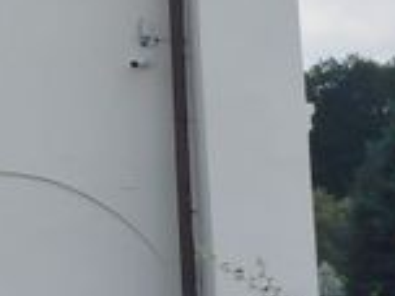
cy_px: 143
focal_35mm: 120
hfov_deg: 12.5
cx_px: -577
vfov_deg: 12.3
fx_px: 1369
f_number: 1.7
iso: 50
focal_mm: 5.31
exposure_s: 1/1251
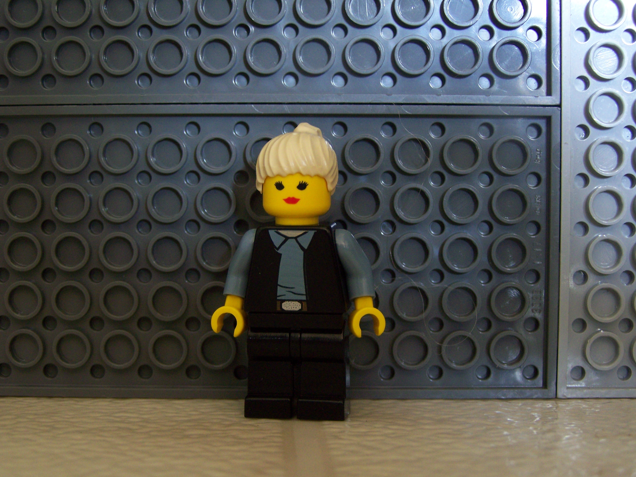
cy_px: 238
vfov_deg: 22.9
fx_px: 1176
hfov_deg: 30.3
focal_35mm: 64
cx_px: 318
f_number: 3.2
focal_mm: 10.7
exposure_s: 1/8
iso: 160
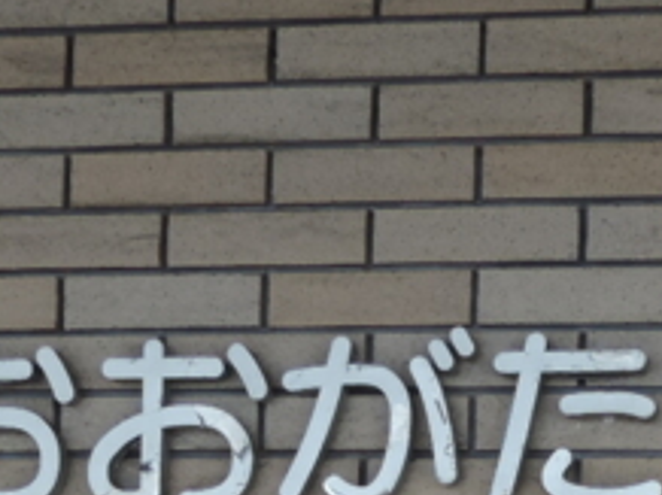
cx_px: 410
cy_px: 808
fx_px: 2808
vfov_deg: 9.7
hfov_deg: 13.4
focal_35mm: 147
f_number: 3.3
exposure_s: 1/50
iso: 110
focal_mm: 7.1
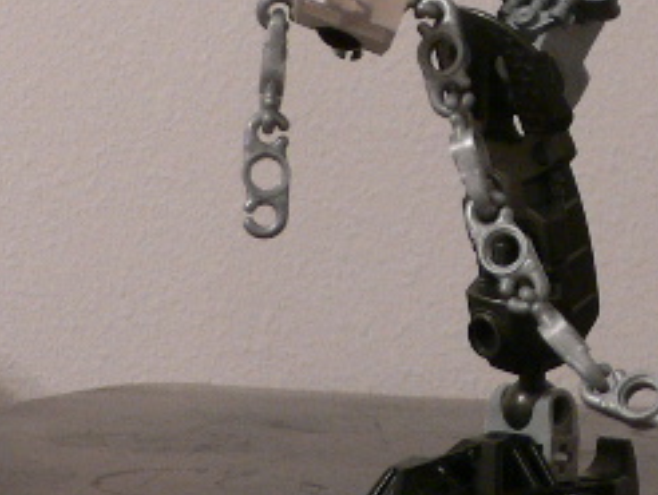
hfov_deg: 20.4
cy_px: -94
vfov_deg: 15.7
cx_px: 741
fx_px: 1731
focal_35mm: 91
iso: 200
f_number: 2.8
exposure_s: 1/15
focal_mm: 4.6
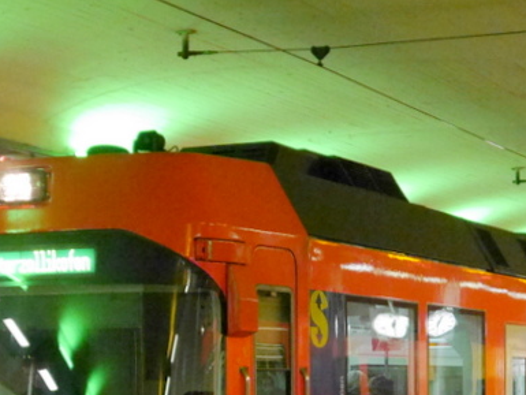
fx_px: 1657
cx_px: 307
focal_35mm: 109
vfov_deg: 13.3
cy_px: 435
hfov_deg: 18.0
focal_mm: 21
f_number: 4.3
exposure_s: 1/50
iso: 3200
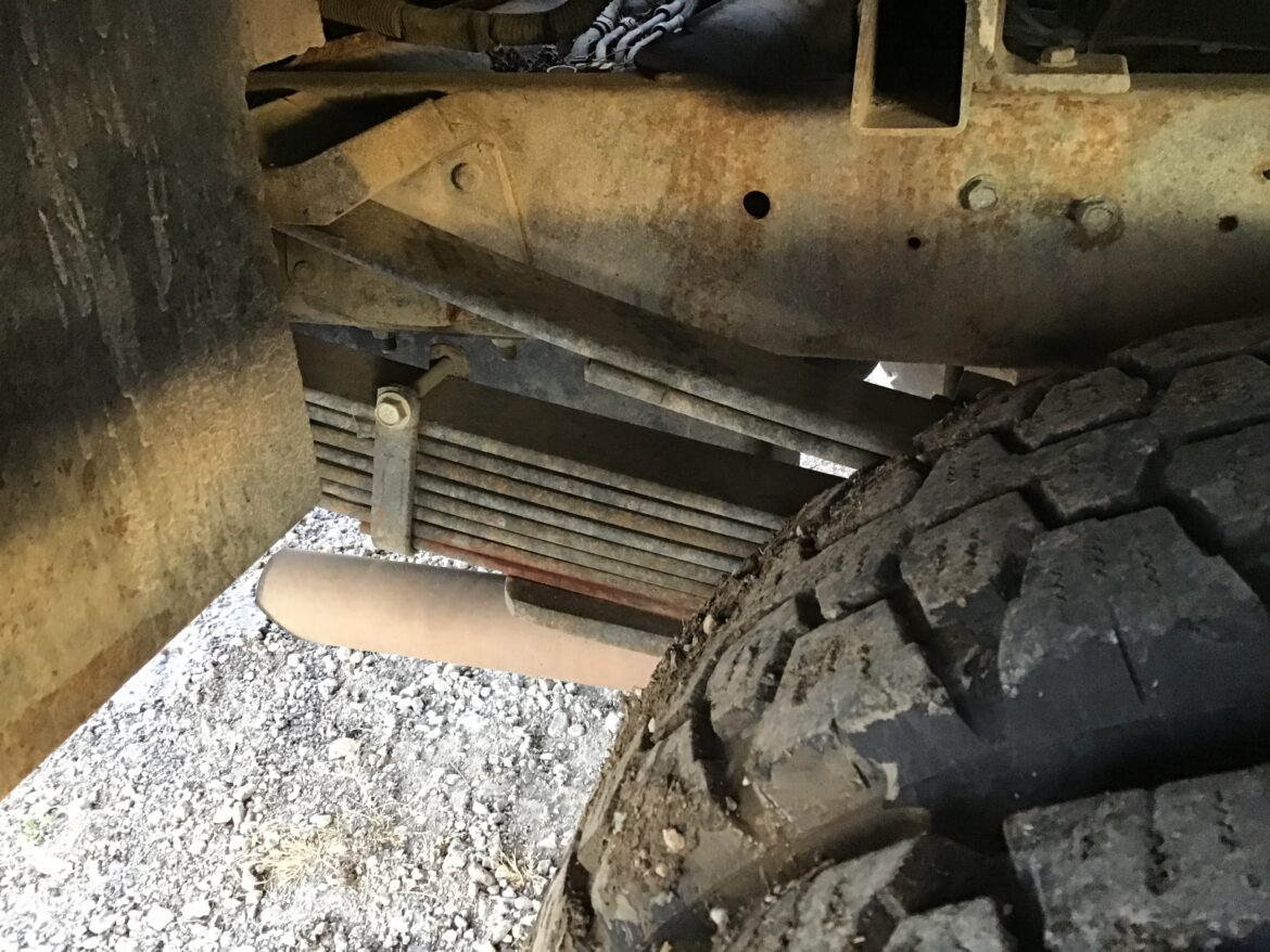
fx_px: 1138
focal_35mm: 31
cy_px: 476
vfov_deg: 45.5
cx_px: 635
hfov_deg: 58.3
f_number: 2.4
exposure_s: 1/30
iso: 200
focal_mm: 3.3
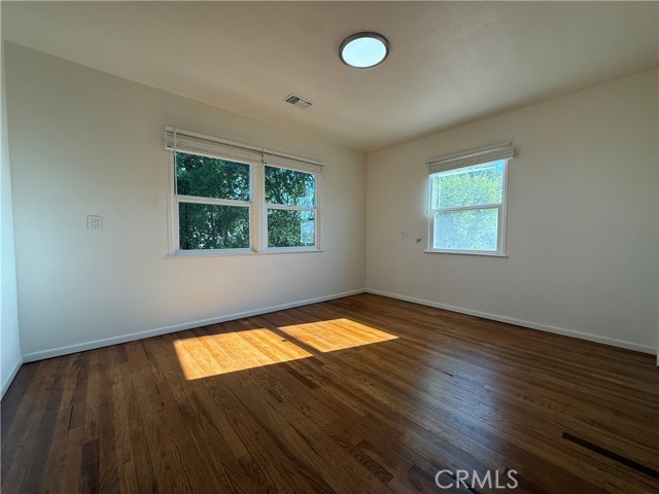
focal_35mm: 14
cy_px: 247
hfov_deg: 102.1
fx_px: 267
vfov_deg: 85.7
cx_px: 330
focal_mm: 2.22
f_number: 2.2
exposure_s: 1/161
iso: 50
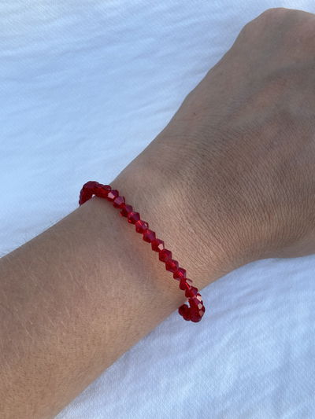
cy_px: 210
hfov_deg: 28.0
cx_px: 158
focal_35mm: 52
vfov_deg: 36.8
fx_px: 631
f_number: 1.6
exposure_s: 1/684
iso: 32
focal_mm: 5.96
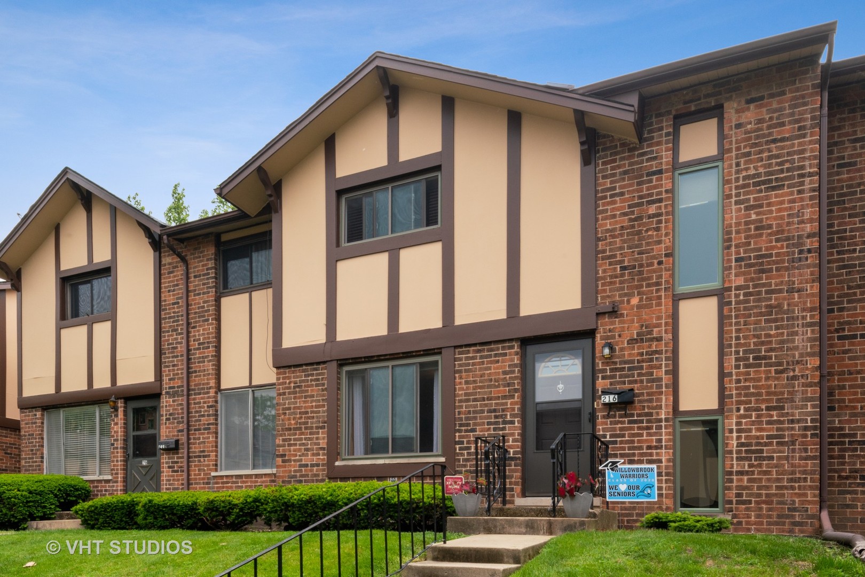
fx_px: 601
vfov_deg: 51.3
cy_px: 288
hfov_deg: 71.5
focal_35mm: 25
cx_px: 432
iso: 400
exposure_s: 1/30
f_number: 22
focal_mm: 17
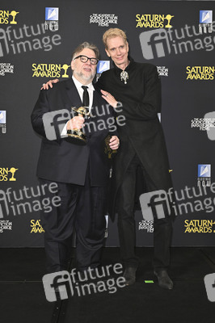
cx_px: 108
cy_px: 162
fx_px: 350
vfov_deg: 49.6
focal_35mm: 39
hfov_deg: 34.2
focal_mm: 39
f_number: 5
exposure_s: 1/320
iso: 2000
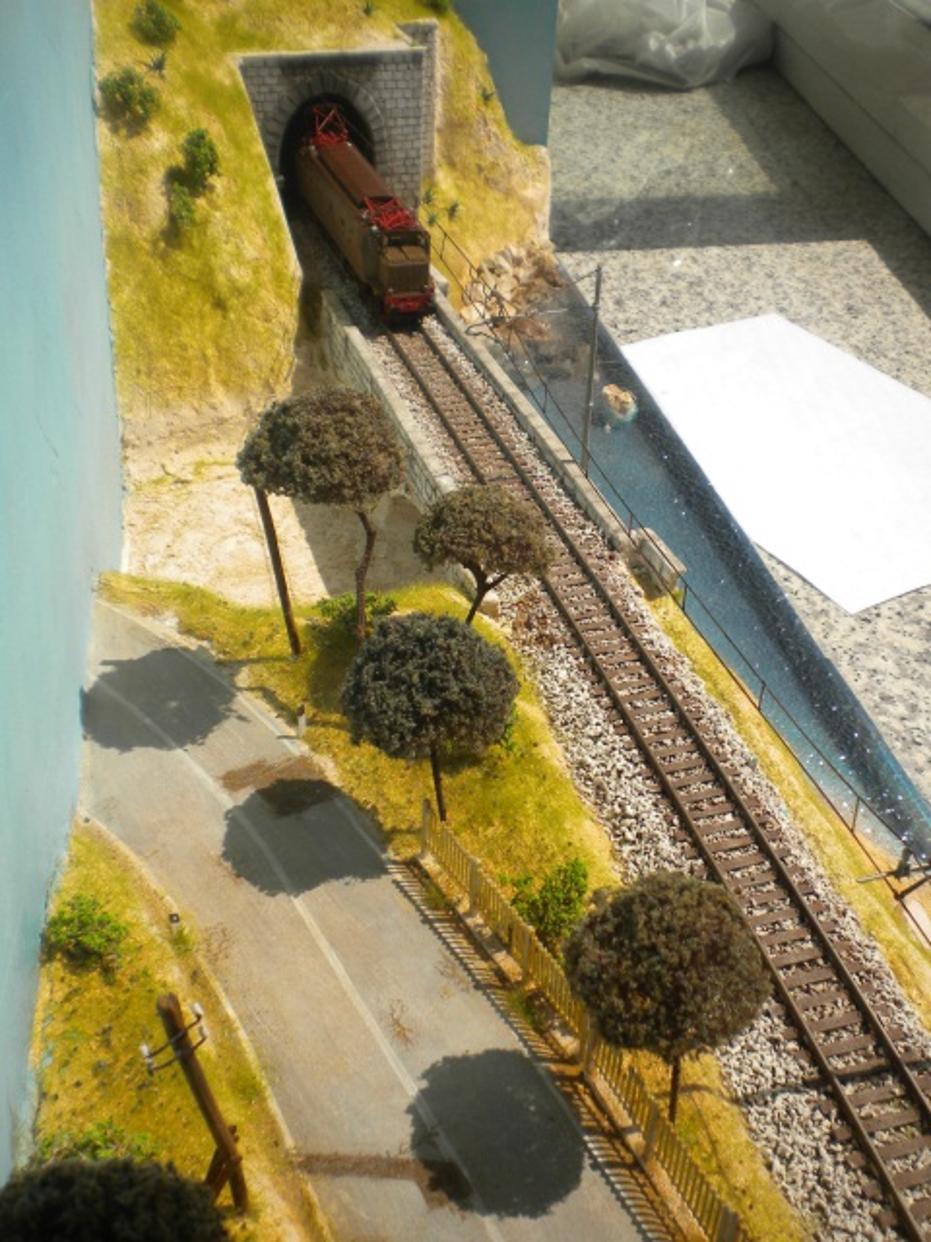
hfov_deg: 40.7
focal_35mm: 35
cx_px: 466
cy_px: 621
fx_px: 1255
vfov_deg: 52.6
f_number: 4.6
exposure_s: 1/737
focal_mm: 6.3
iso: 80
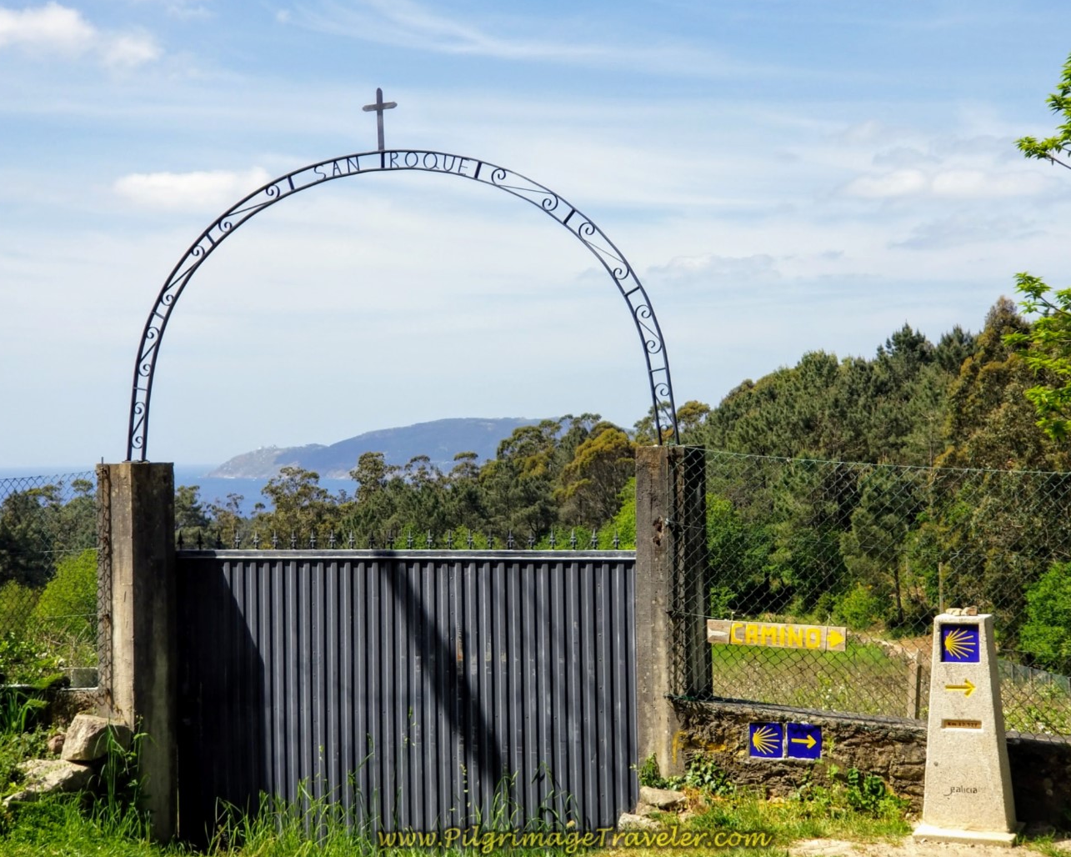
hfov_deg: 34.1
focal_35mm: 55
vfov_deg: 27.6
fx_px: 1743
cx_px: 571
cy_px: 430
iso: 25
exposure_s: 1/826
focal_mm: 6
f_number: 2.4
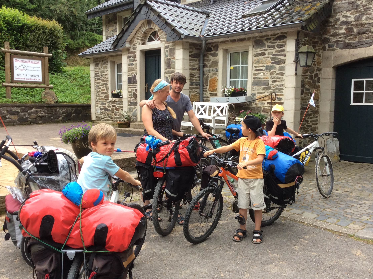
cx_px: 190
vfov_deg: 38.6
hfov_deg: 50.2
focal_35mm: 37
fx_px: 398
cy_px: 142
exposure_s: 1/278
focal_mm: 3.3
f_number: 2.4
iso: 32
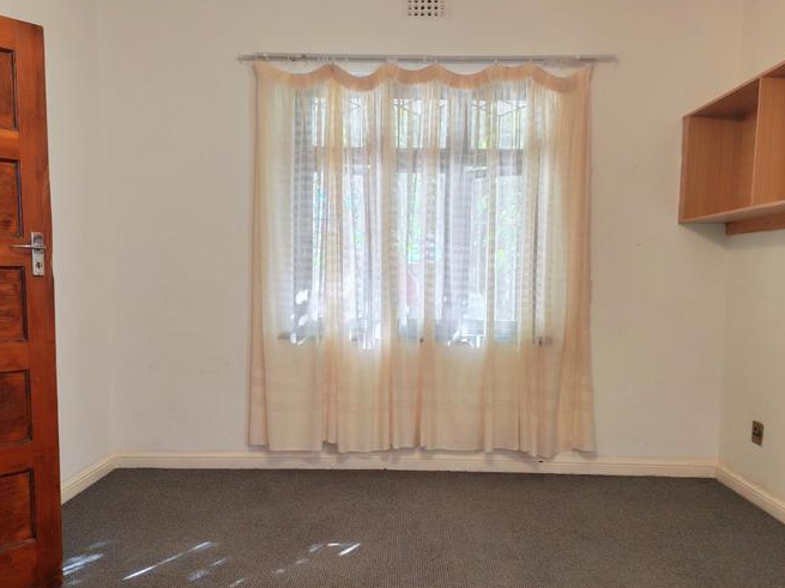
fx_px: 748
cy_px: 343
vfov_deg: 42.8
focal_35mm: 33
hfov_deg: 55.4
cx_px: 388
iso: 1250
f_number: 1.9
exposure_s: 1/100
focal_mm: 6.12
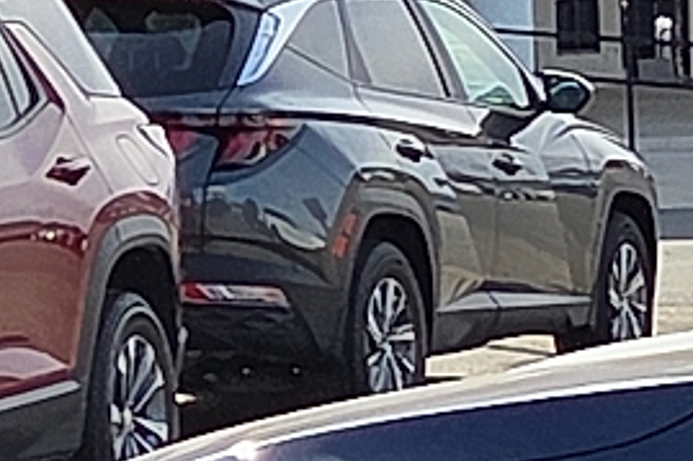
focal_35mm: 260
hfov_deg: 7.3
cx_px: 1790
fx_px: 5002
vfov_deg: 5.2
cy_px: 649
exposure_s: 1/5000
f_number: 1.8
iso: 77
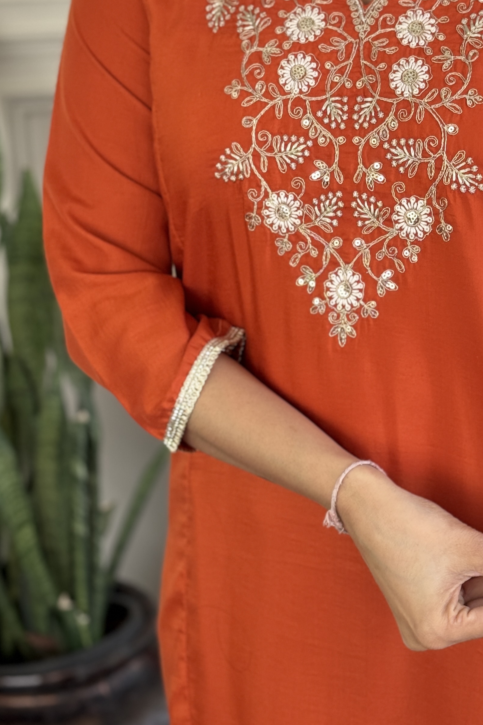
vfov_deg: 24.2
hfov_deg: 16.1
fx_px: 1690
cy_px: 314
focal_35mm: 84
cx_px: 402
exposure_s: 1/98
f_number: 1.78
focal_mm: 6.76
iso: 200
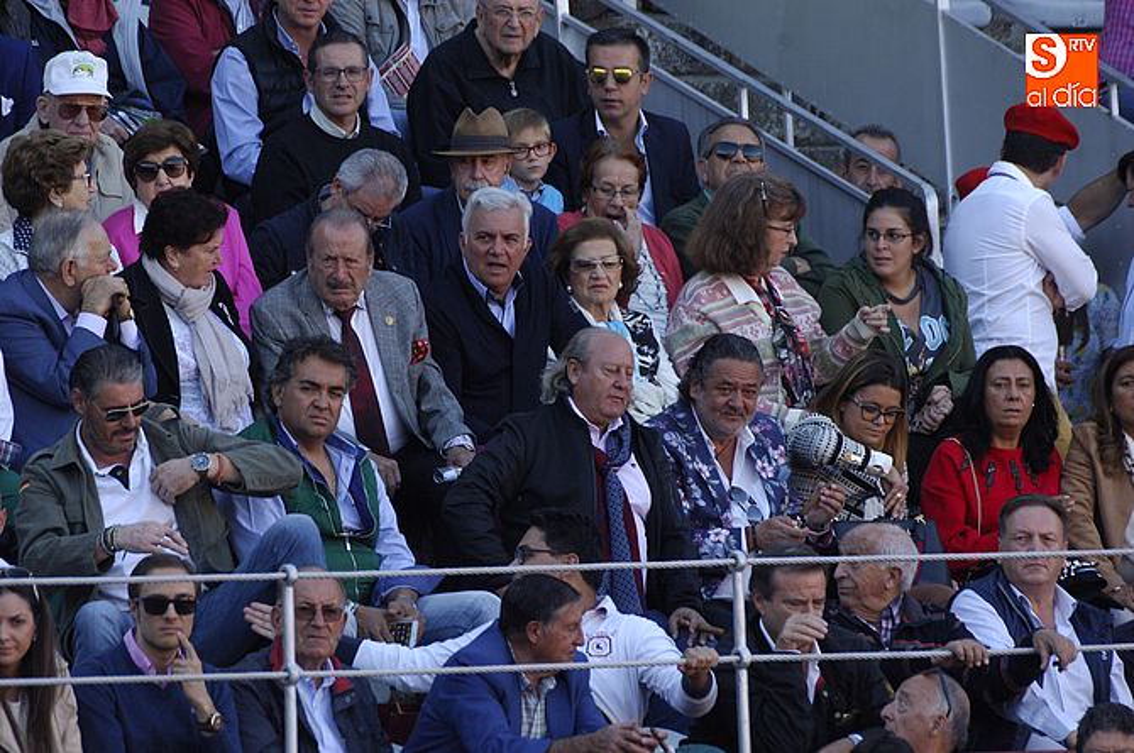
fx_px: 16989
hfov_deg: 3.8
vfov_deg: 2.5
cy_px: 376
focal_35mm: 540
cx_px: 567
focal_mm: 360
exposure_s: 1/250
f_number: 6.3
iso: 640
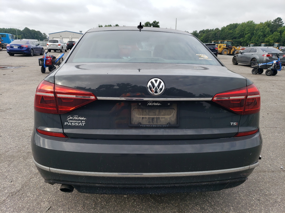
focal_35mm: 26
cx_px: 142
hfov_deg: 67.3
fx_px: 214
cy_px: 106
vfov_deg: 53.1
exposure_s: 1/909
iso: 50
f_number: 1.5
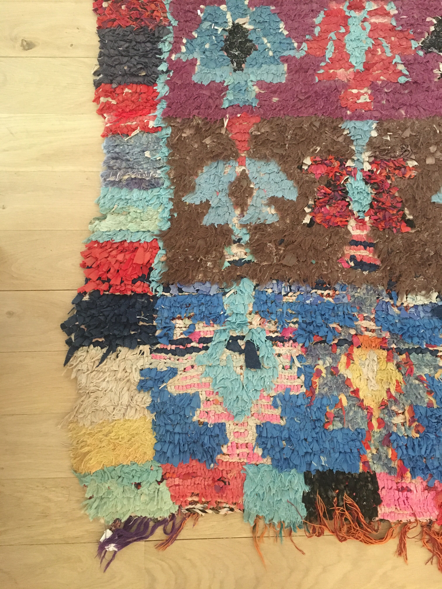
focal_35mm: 29
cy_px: 294
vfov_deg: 61.7
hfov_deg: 48.2
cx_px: 221
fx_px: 494
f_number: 2.2
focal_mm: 4.15
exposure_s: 1/17
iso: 640
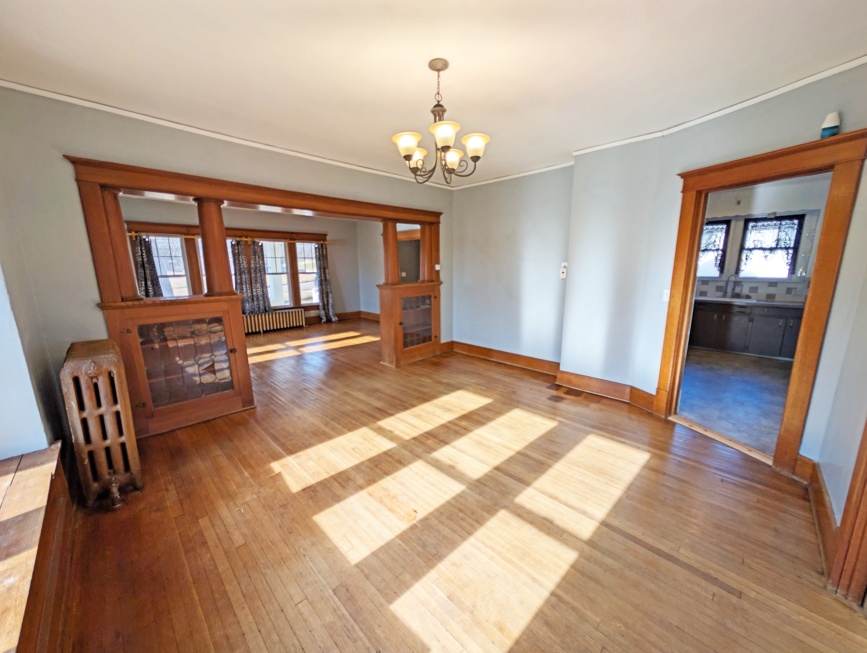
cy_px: 326
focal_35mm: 12
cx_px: 434
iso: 43
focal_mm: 2.02
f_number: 1.7
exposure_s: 1/325
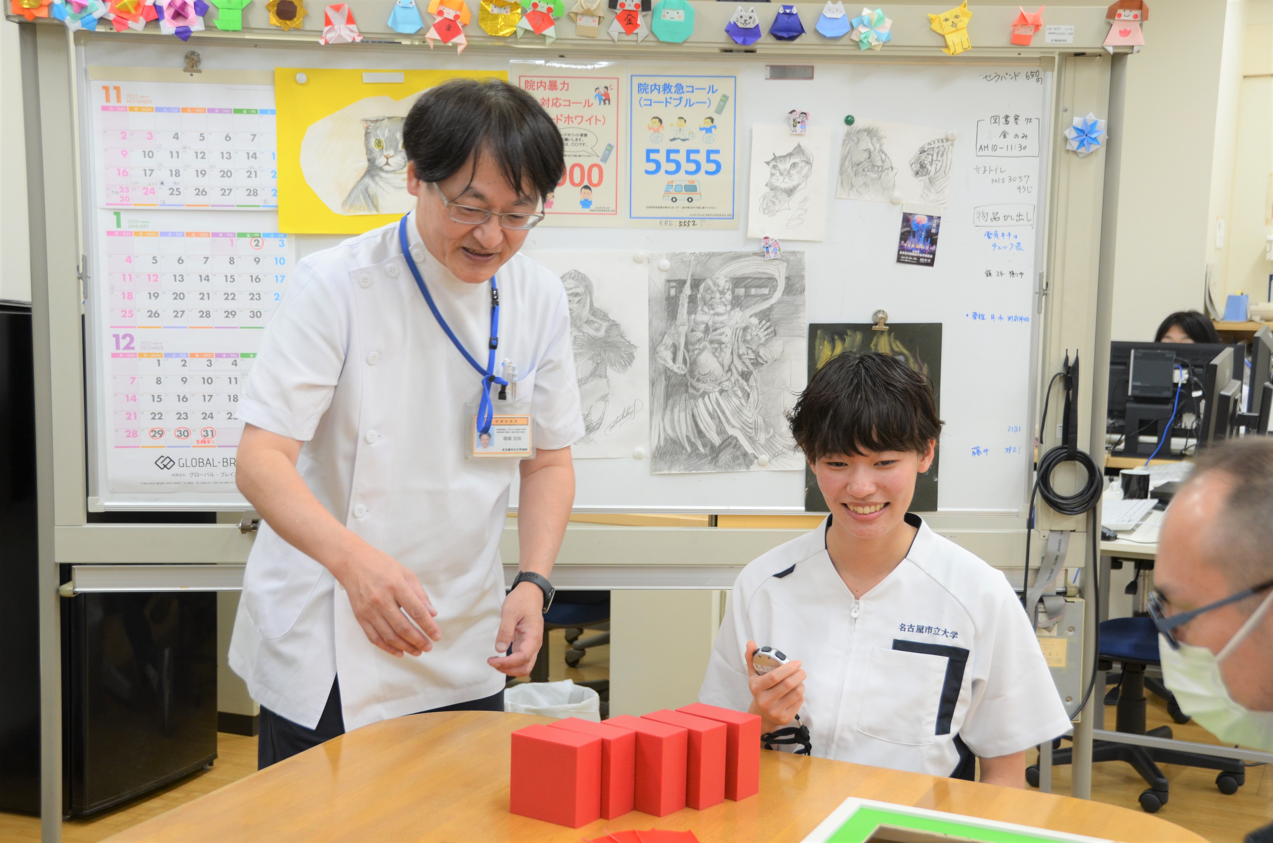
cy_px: 422
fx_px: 1694
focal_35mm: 48
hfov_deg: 41.2
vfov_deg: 28.0
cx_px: 636
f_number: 4.2
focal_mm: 32
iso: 640
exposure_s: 1/60
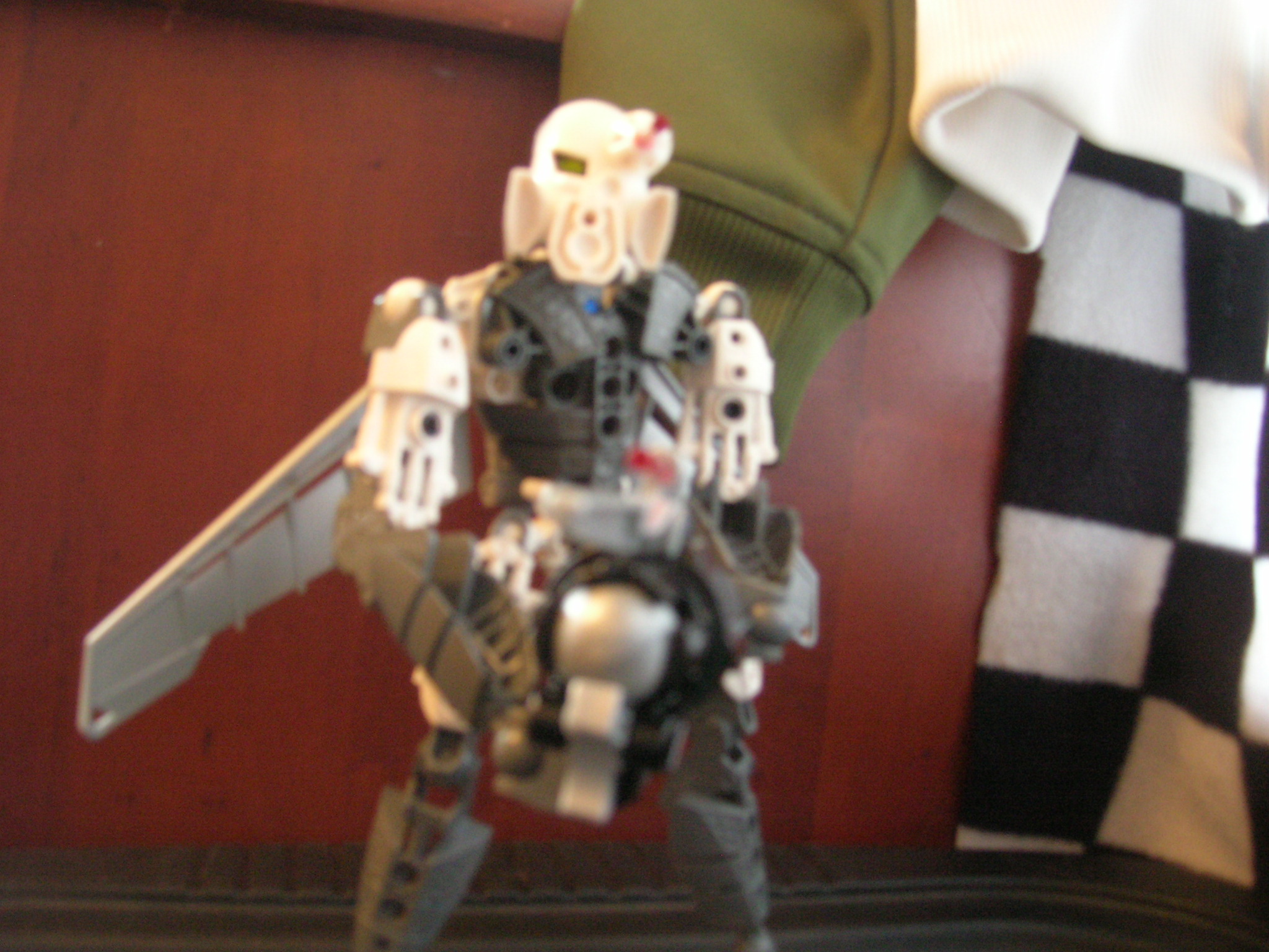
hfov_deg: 51.4
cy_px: 476
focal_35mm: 36
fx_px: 1320
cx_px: 634
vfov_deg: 39.7
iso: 200
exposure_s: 1/2.1
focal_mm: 6
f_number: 2.9
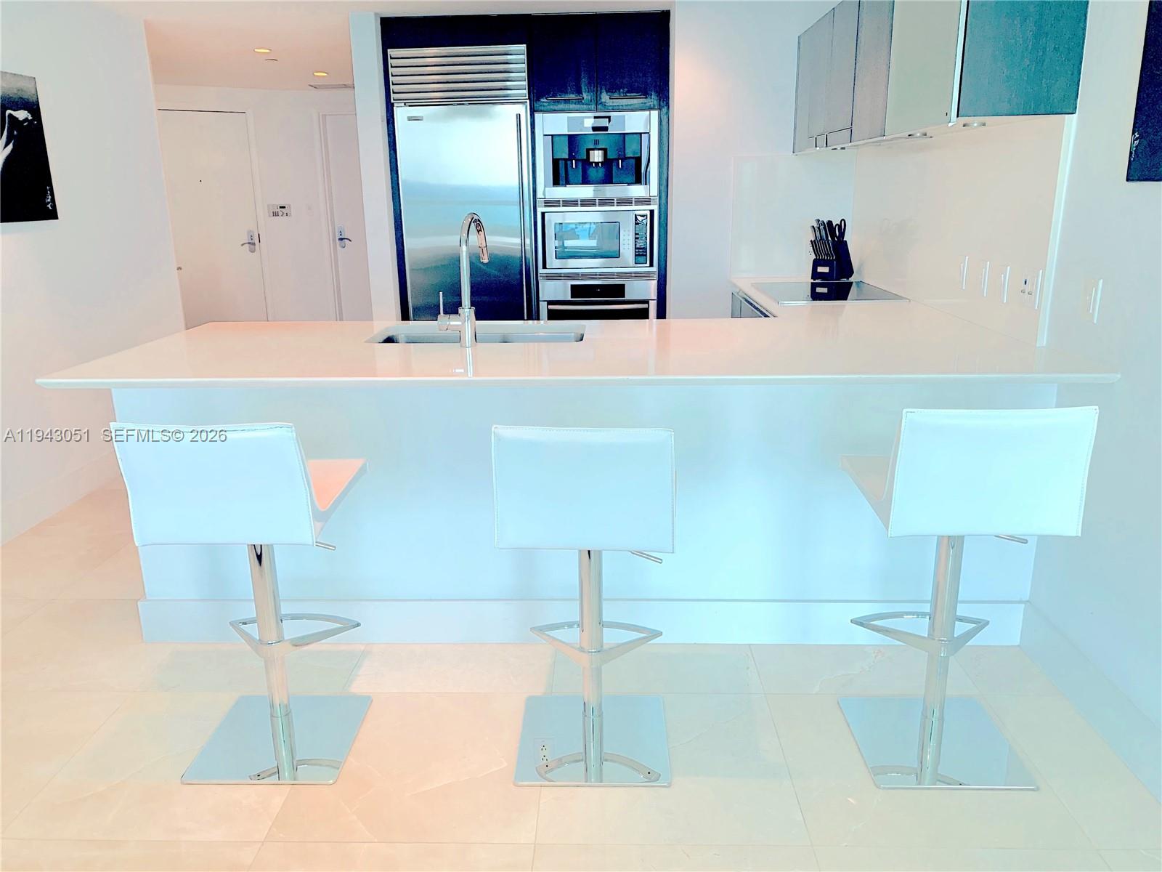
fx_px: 873
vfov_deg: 53.1
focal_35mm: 26
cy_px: 436
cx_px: 581
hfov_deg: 67.3
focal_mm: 4.25
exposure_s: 1/120
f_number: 1.8
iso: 64
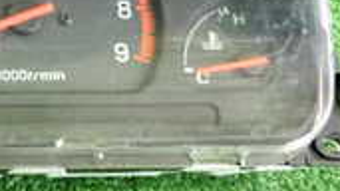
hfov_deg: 17.2
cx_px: -139
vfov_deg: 10.4
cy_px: -26
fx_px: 1036
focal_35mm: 115
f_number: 2.3
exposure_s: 1/30
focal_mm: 5.4
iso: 800
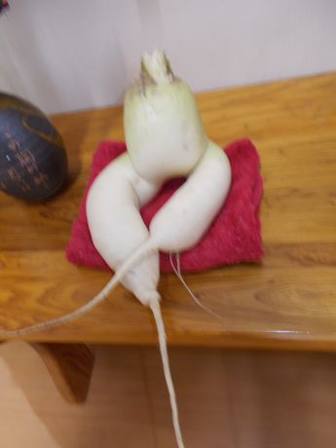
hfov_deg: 53.1
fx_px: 336
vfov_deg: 67.3
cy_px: 224
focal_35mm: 26
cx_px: 168
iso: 200
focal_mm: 4.6
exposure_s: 1/6
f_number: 3.2
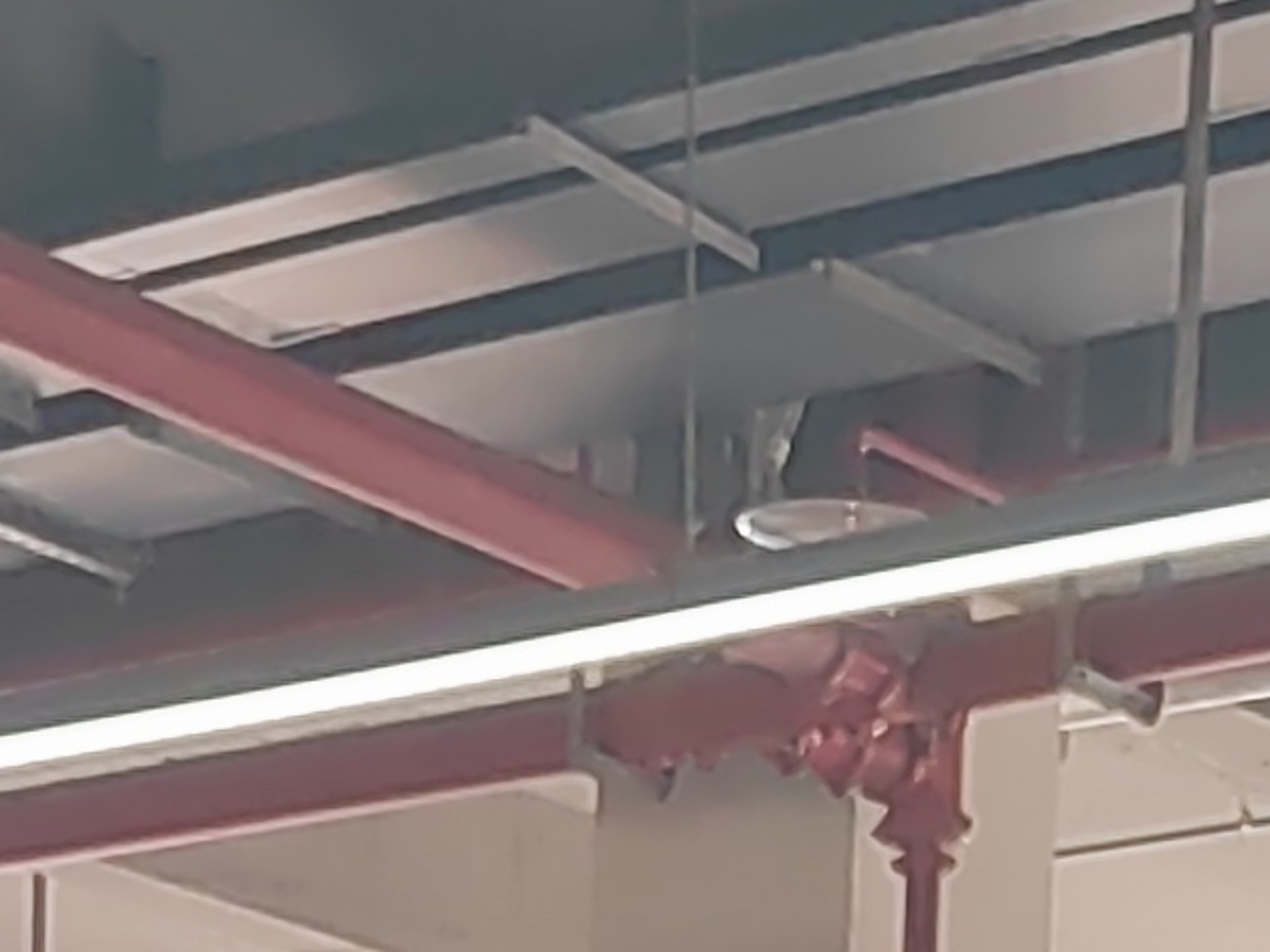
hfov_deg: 13.7
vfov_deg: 8.8
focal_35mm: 143
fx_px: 5246
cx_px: 1135
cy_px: 2743
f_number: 1.9
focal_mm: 5.52
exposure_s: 1/33.3
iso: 344
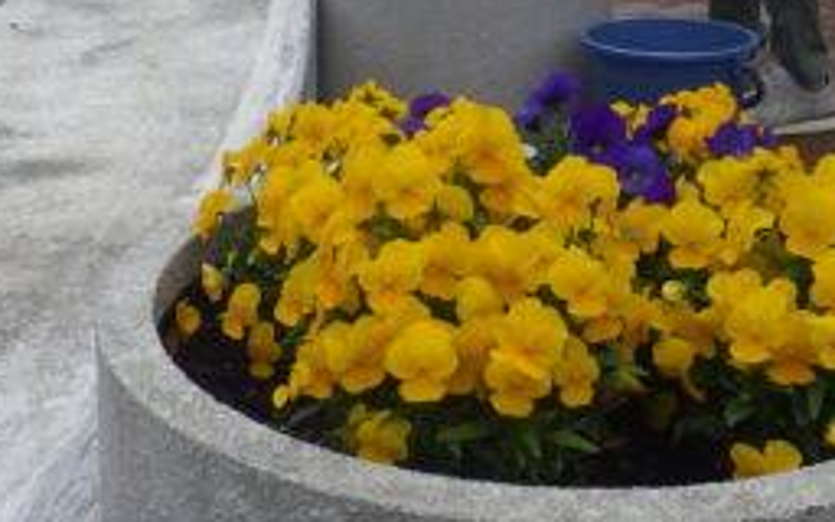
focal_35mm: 66
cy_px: -54
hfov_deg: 31.1
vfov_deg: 18.9
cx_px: 439
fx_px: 1502
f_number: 4.2
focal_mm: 5
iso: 125
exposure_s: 1/500
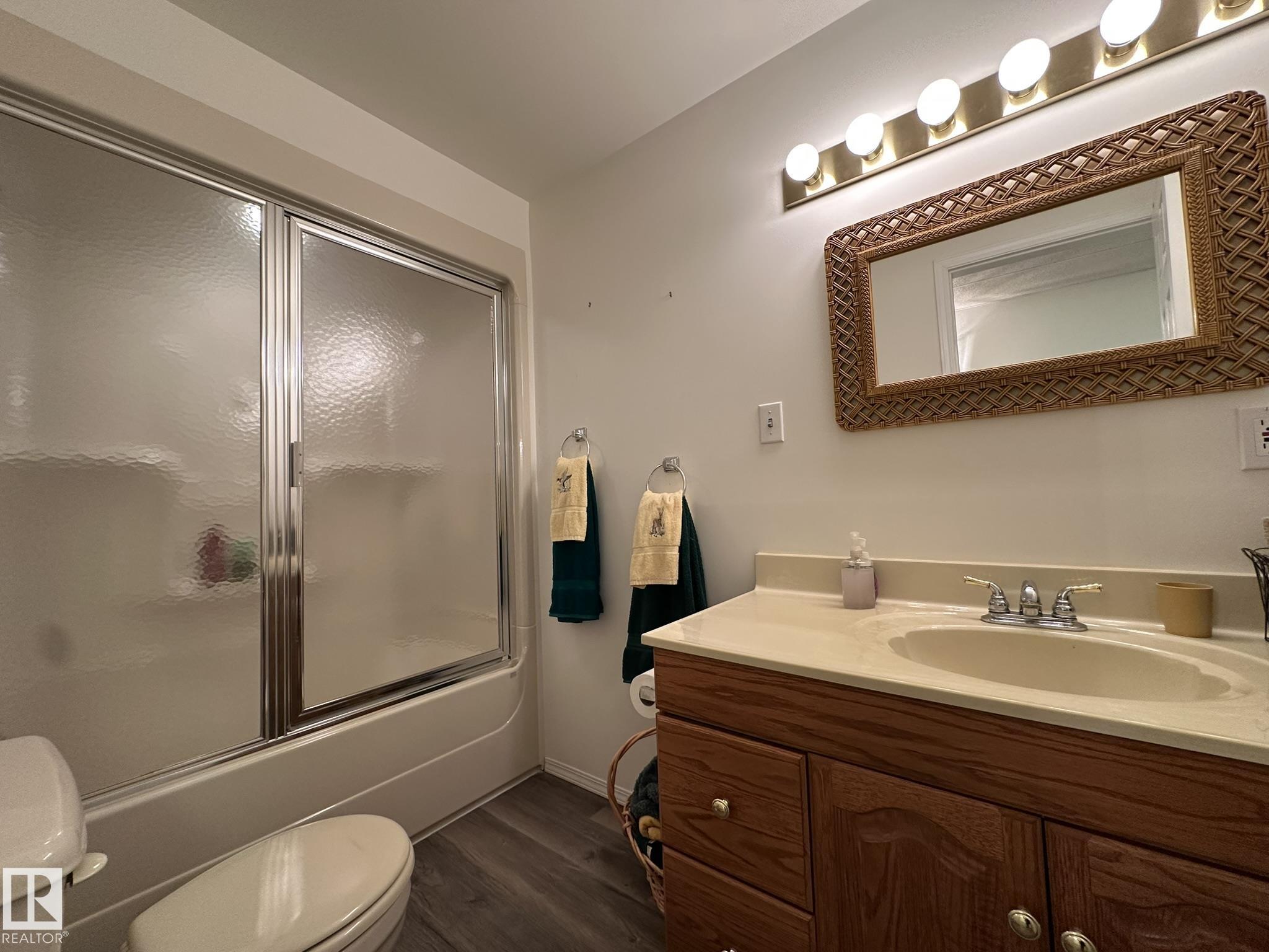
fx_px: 513
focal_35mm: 14
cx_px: 634
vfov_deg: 85.7
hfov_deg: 102.1
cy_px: 476
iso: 200
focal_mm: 2.22
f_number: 2.2
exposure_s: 1/60
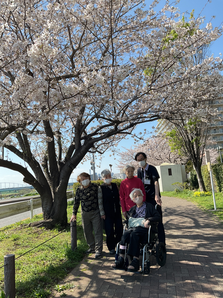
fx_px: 249
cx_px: 112
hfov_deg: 48.2
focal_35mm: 29
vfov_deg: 61.7
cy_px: 149
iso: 16
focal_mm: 3
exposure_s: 1/1195
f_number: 1.8
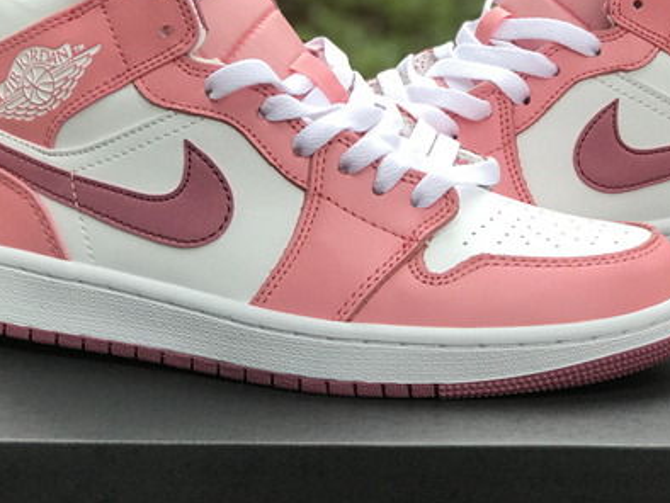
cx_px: 398
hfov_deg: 18.3
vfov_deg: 13.7
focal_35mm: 107
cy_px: 67
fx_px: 2072
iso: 32
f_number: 2.8
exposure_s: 1/50
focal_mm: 6.6
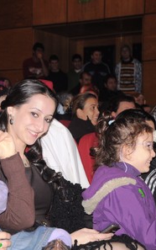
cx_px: 59
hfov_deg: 11.8
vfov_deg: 18.8
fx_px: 754
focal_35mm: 111
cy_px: 125
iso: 400
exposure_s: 1/60
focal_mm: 48
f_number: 4.8
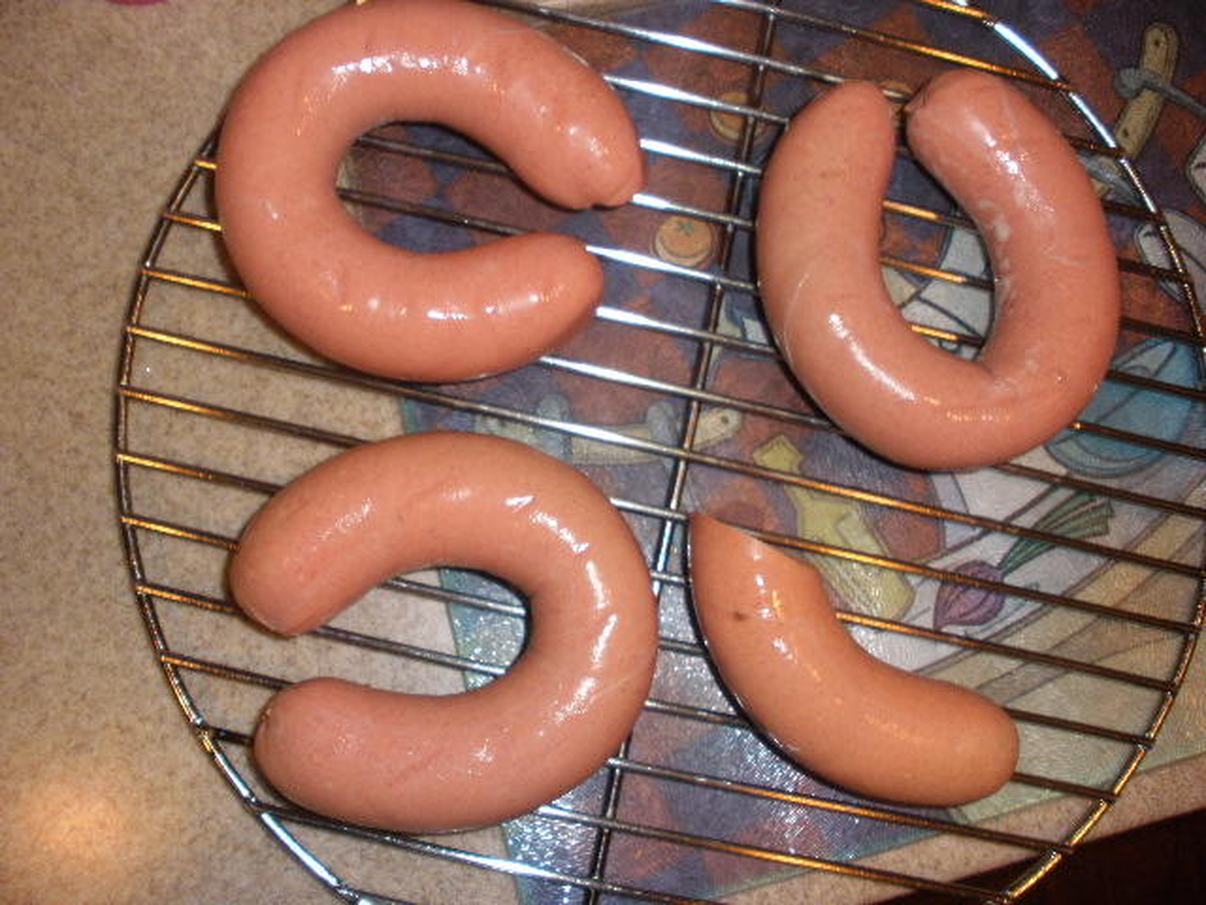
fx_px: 1254
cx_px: 603
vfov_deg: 39.7
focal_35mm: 36
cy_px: 452
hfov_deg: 51.4
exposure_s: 1/30
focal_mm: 6.3
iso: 160
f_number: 3.5
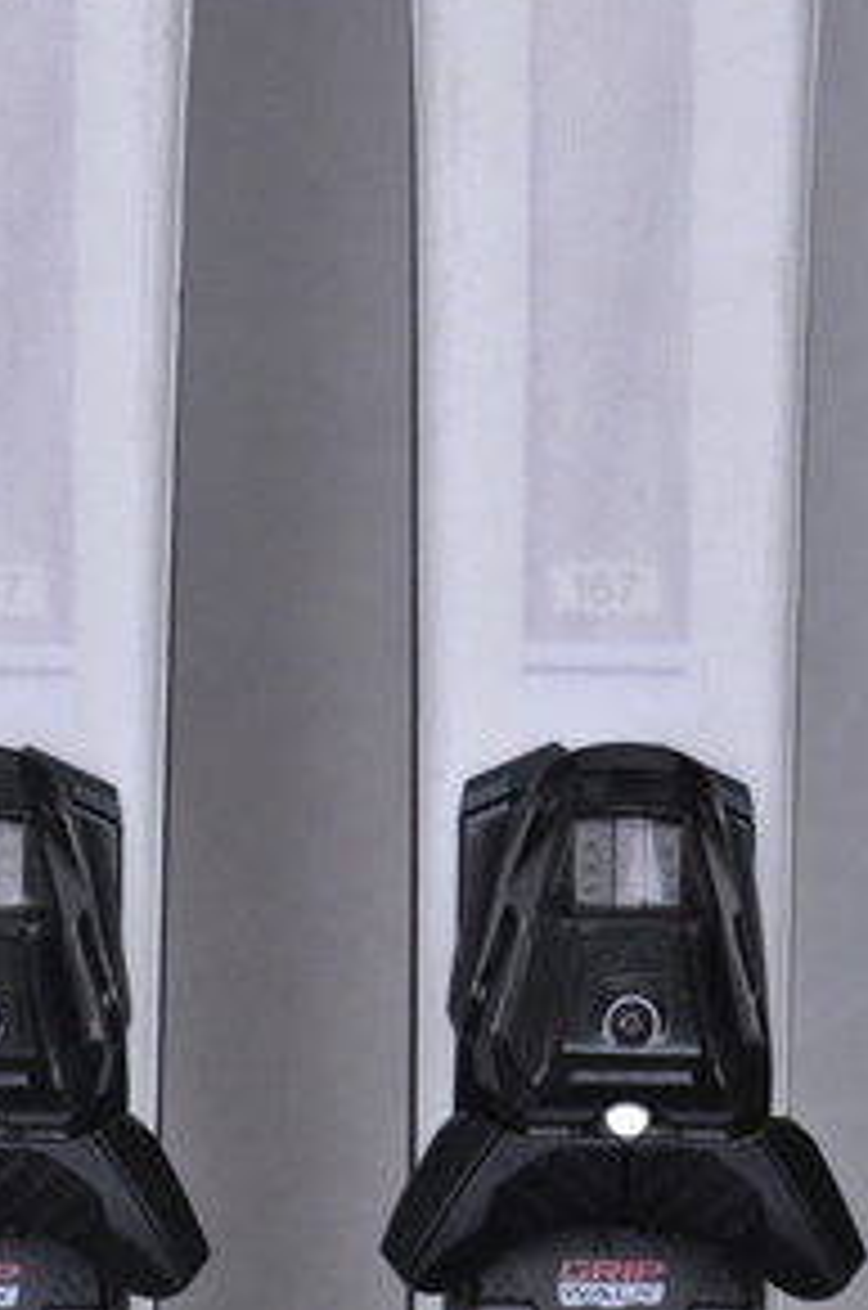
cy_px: 302
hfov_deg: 5.6
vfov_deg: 8.4
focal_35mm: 244
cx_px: 290
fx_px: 8847
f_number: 9.5
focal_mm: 105
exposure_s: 1/125
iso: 3200
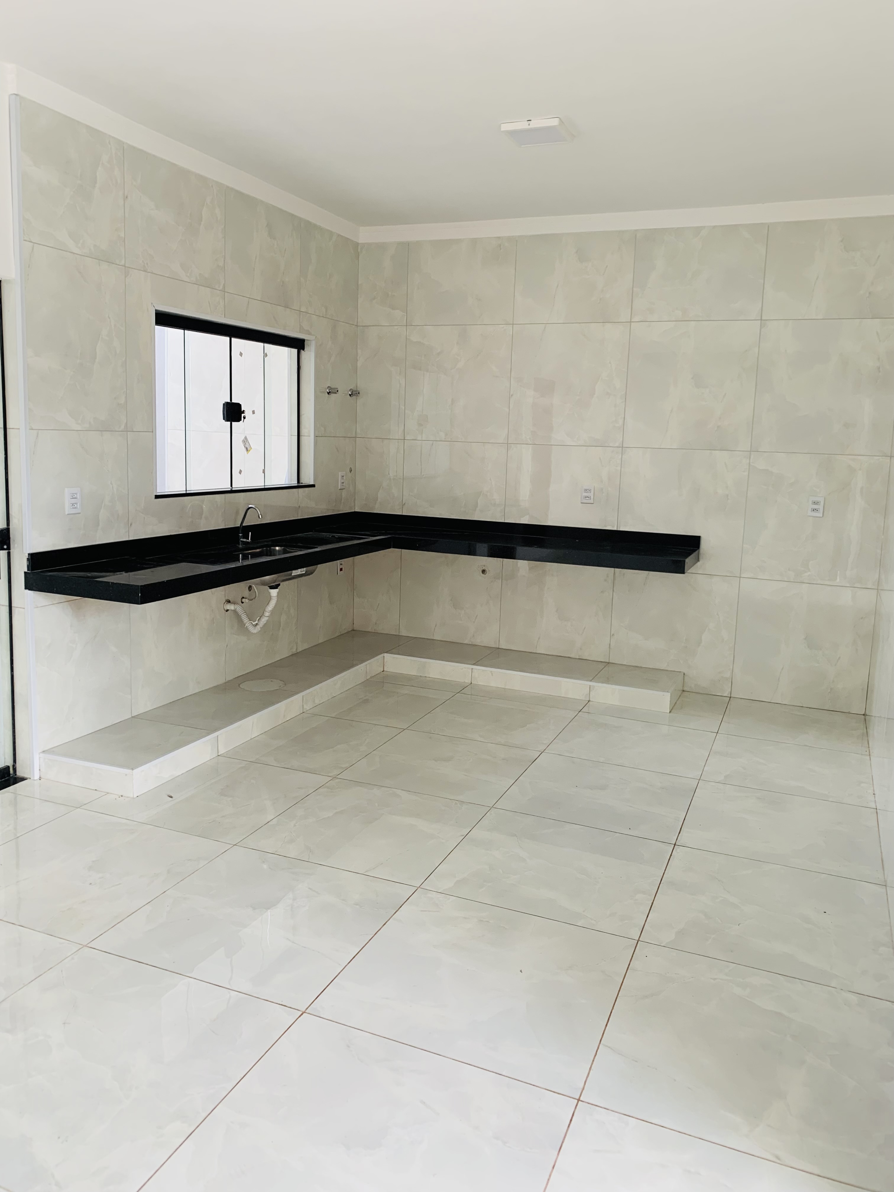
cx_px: 447
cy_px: 596
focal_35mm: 26
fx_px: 895
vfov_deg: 67.3
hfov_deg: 53.1
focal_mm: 4.25
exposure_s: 1/121
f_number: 1.8
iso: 50
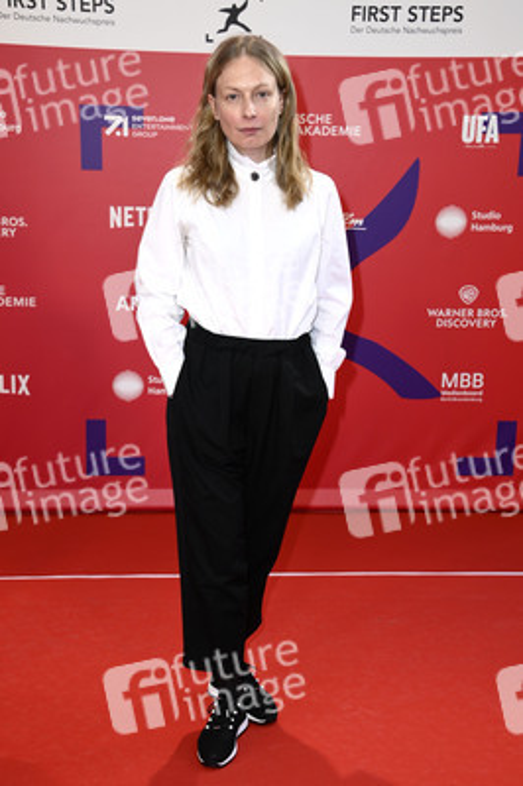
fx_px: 1135
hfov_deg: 25.9
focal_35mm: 52
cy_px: 393
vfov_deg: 38.2
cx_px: 262
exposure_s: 1/250
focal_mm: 52
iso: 500
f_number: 5.6
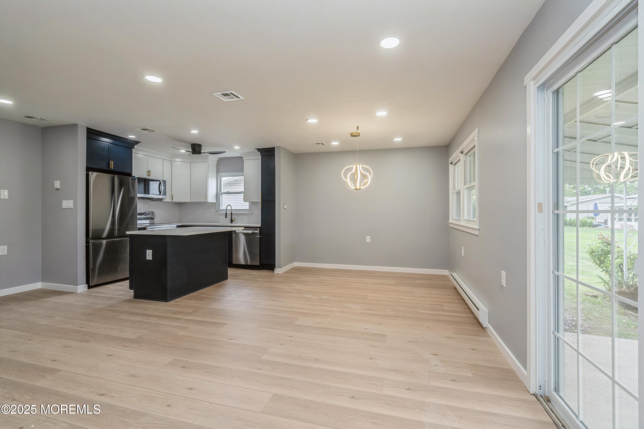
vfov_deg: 73.7
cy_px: 214
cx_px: 322
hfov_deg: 96.7
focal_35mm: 16
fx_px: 286
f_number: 11
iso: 200
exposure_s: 1/13
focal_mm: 16
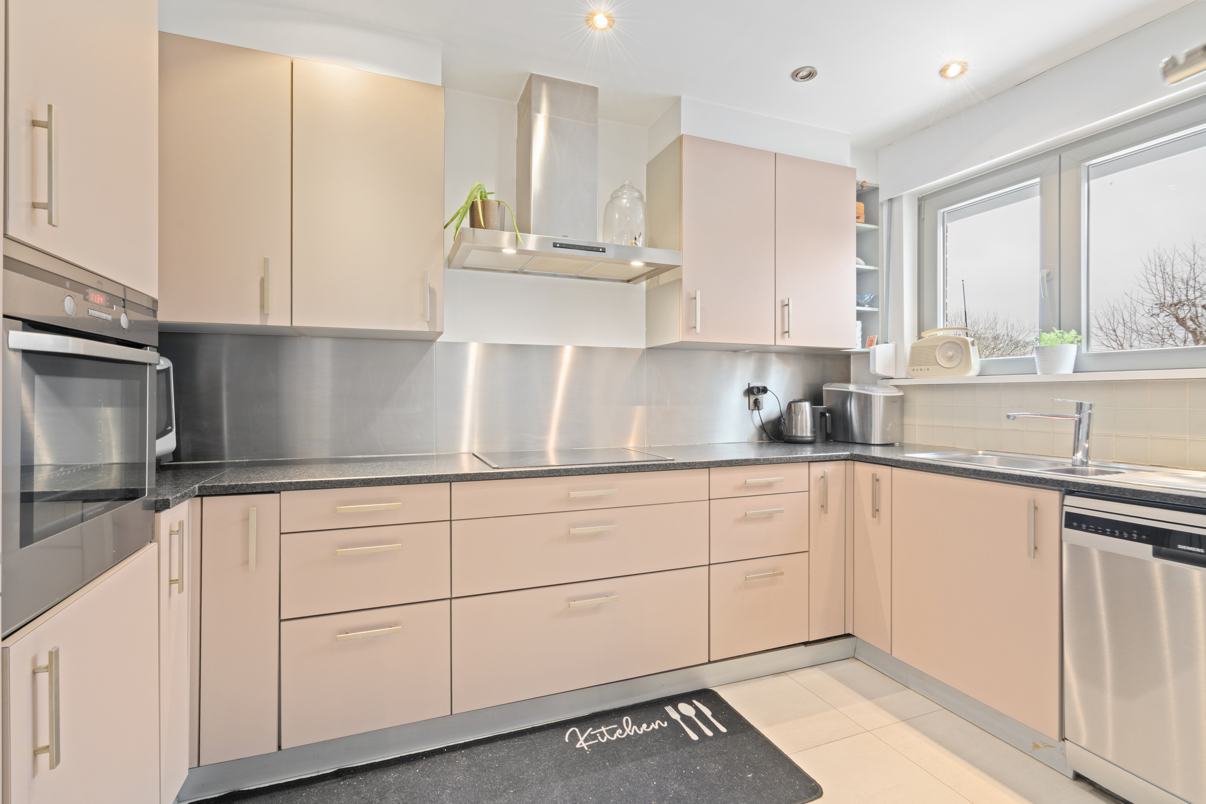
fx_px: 536
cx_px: 603
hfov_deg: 96.7
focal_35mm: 16
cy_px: 402
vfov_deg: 73.8
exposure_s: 5
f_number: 11
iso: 250
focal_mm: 16
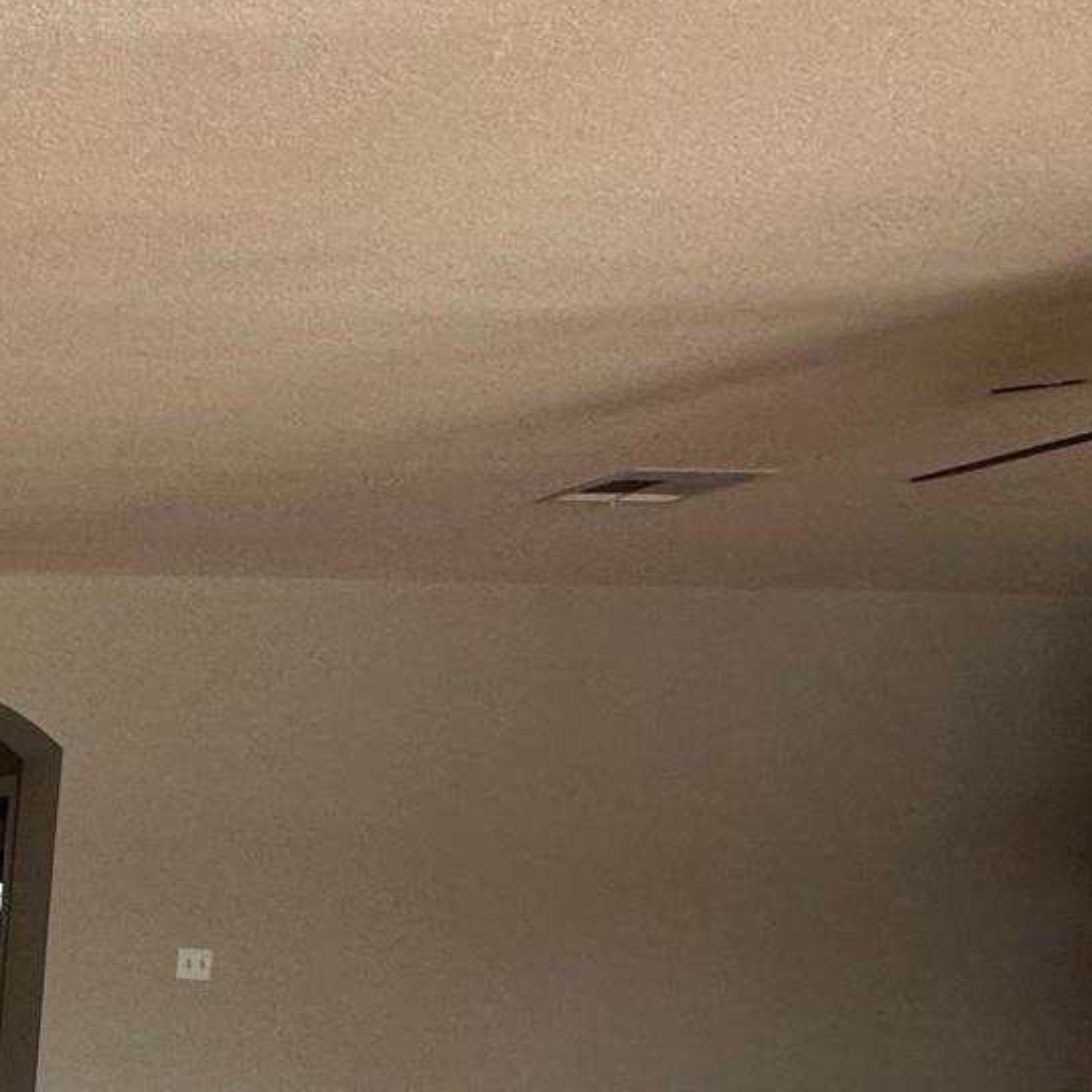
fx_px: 1677
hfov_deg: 21.2
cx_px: -942
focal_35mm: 47
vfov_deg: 33.8
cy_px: 1011
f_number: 2.2
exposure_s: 1/120
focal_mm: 2.22
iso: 125
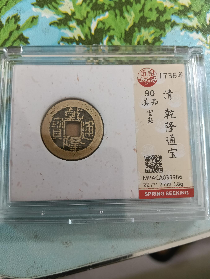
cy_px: 140
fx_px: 218
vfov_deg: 65.3
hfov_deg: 51.5
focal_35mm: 27
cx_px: 105
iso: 320
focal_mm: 3.98
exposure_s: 1/33.3
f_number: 1.8
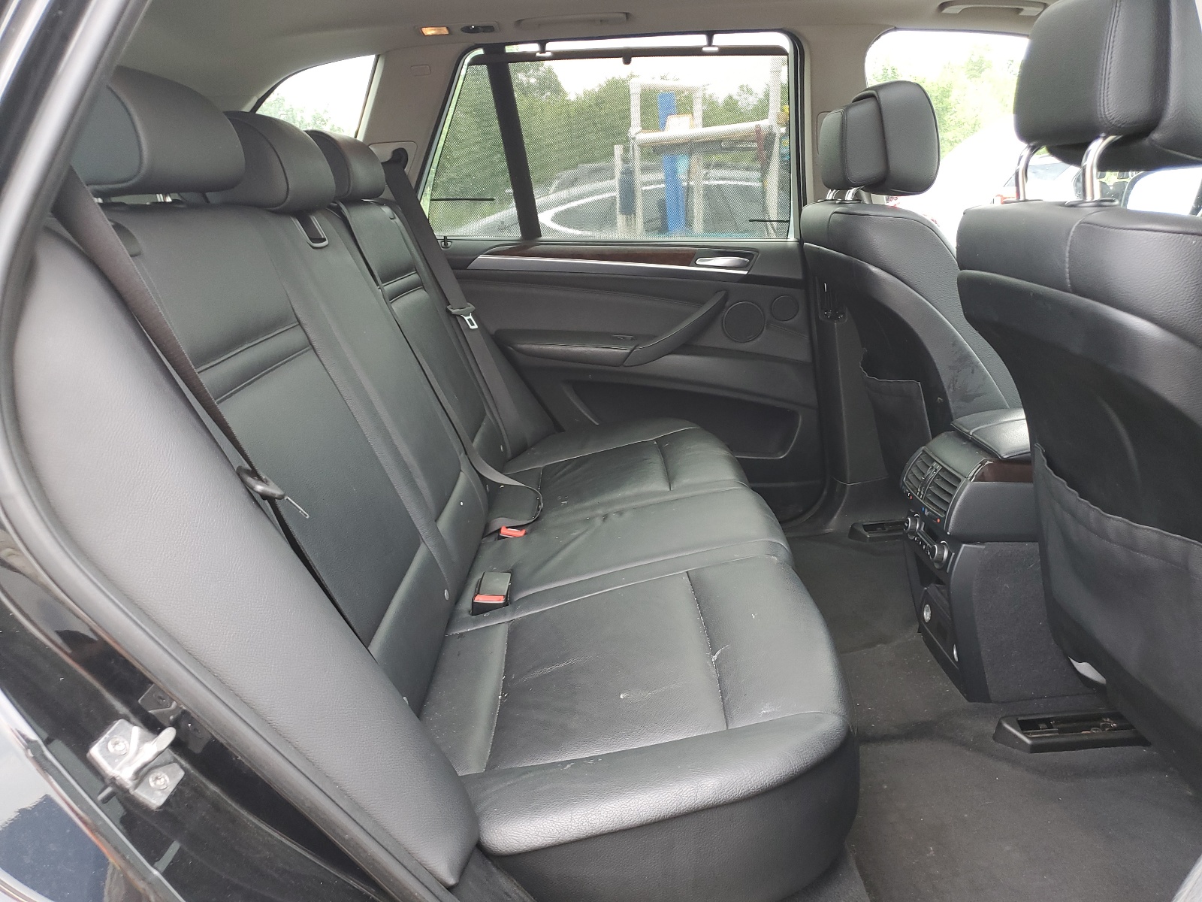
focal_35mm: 26
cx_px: 601
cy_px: 451
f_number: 1.5
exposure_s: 1/60.2
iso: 63
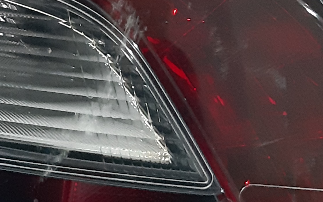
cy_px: 39
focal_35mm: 145
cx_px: -123
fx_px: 1277
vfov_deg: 9.0
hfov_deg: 13.8
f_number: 1.7
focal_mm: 3.93
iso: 400
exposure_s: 1/50
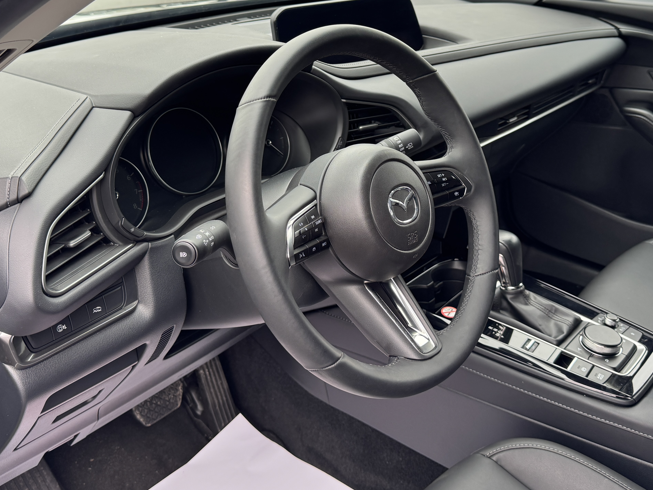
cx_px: 323
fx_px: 679
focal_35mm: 36
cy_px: 167
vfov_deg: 39.2
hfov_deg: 51.4
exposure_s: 1/121
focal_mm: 6.76
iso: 125
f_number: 1.78
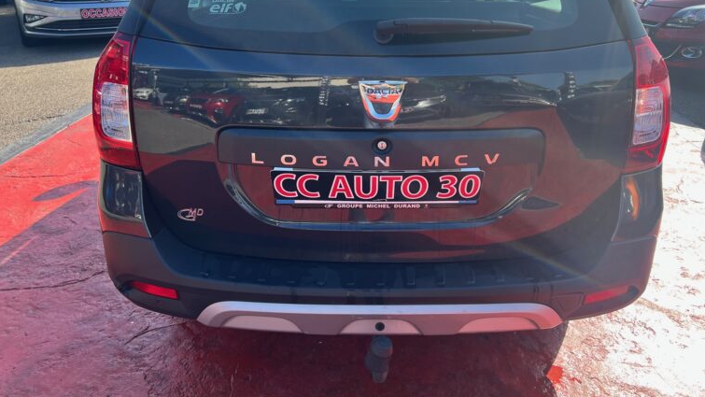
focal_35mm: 30
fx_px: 561
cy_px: 125
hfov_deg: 64.3
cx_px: 372
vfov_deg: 38.4
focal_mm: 5.7
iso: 50
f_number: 1.5
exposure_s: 1/853
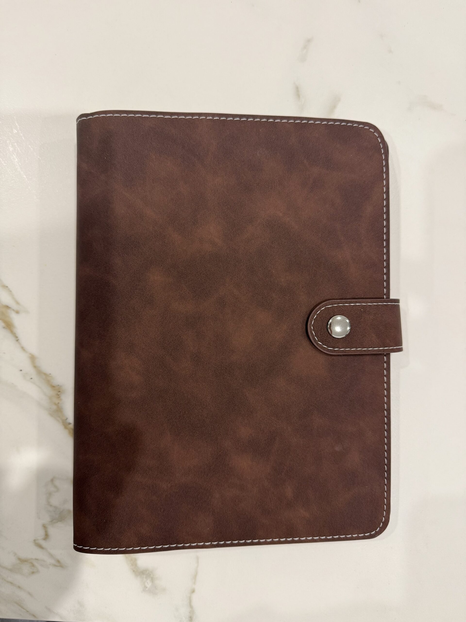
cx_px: 233
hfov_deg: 56.8
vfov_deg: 71.6
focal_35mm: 24
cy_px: 311
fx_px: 431
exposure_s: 1/50
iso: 160
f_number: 1.78
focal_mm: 6.76
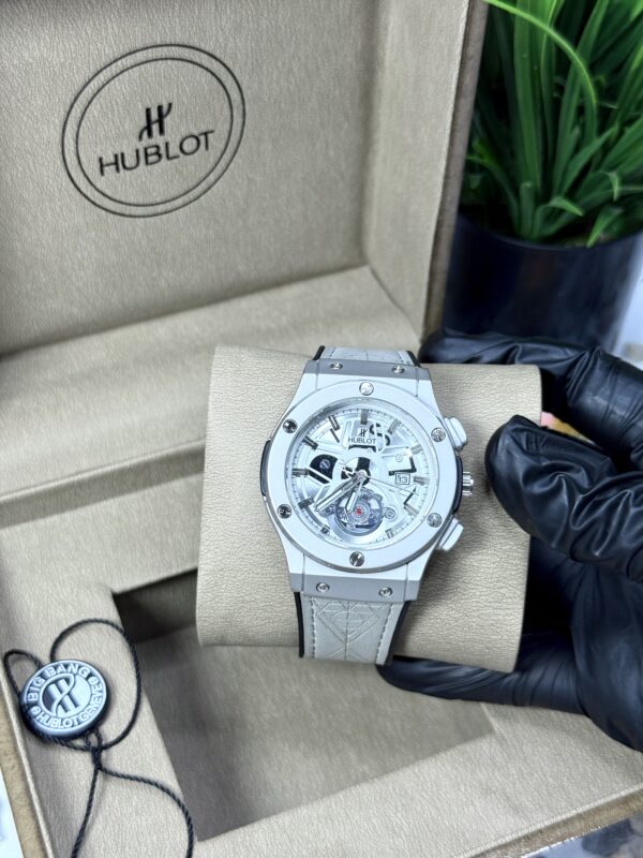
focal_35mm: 48
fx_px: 1189
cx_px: 322
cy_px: 429
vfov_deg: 39.7
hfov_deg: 30.3
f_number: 1.78
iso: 100
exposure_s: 1/121
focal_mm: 6.76
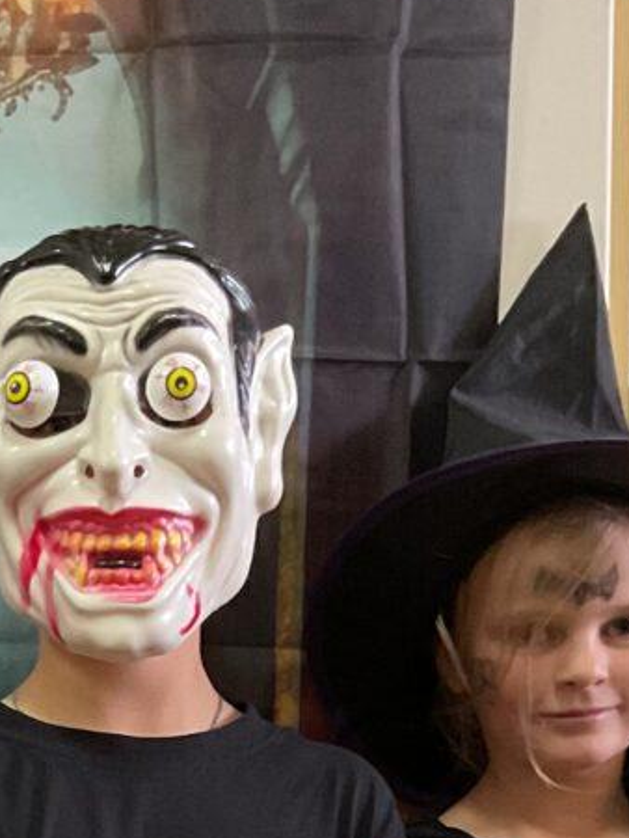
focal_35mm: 103
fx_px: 2493
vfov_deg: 17.0
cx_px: -89
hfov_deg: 14.0
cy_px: 1313
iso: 250
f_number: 1.8
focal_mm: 3
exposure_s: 1/50
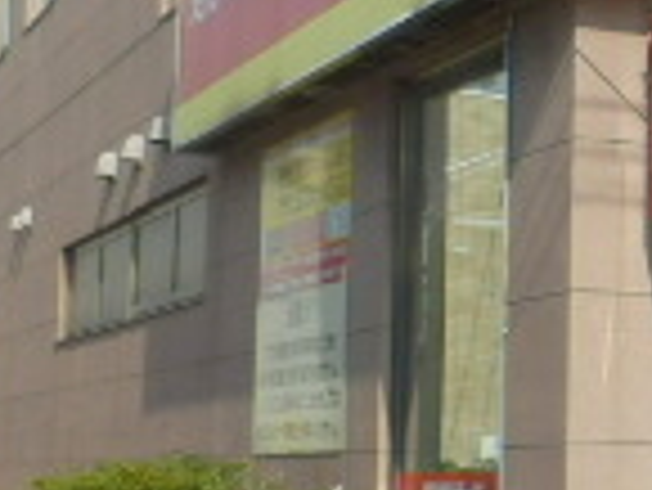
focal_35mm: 106
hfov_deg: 15.8
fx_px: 1998
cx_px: 1174
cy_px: 211
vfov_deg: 14.0
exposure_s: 1/200
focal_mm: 4.2
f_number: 7.9
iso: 80
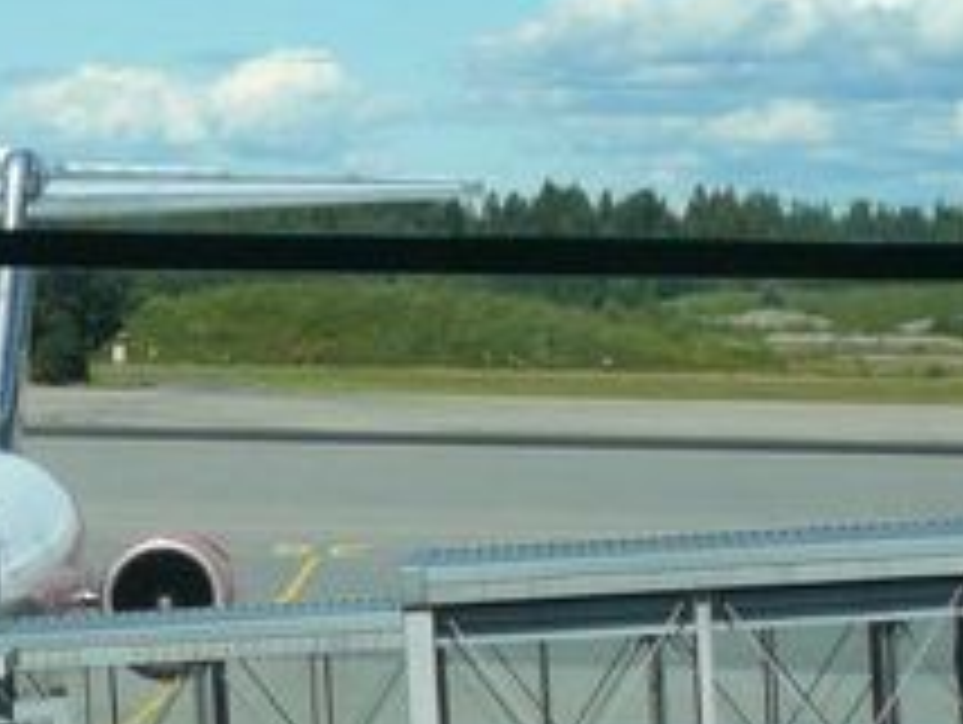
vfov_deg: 7.5
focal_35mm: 197
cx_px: -252
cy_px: 762
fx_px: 5487
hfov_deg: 9.9
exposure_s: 1/800
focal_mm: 8.8
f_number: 3.8
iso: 100
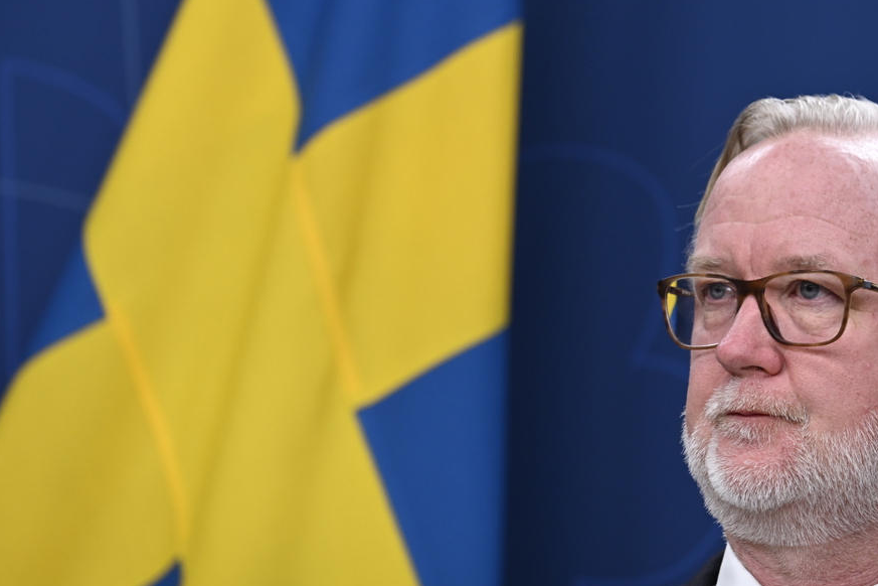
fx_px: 9877
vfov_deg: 3.4
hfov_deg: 5.1
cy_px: 243
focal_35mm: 405
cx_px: 456
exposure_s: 1/160
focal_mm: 260
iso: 1250
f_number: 5
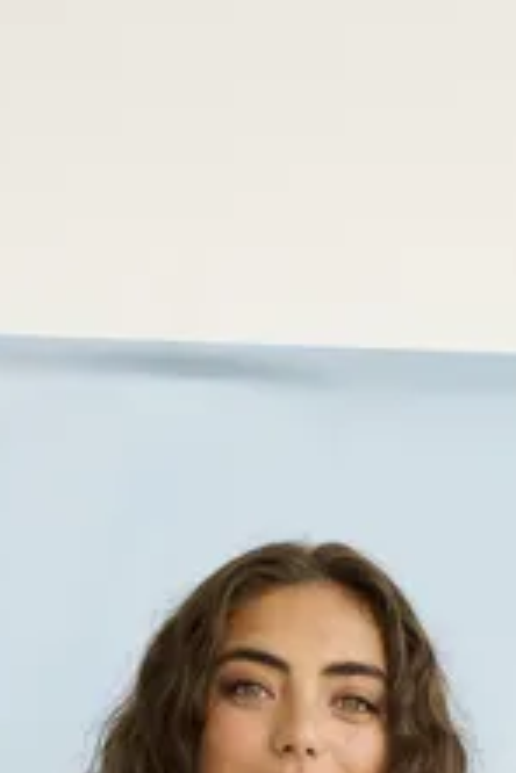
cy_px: 1738
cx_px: 373
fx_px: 5224
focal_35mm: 243
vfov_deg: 7.9
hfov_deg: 5.7
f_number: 3.5
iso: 400
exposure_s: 1/320
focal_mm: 50
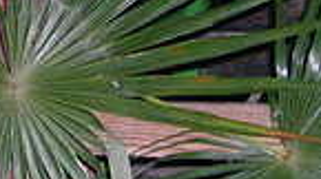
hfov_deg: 11.5
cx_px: -89
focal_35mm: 183
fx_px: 1555
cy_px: -113
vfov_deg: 6.5
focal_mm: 8
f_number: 2.8
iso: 293
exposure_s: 1/60
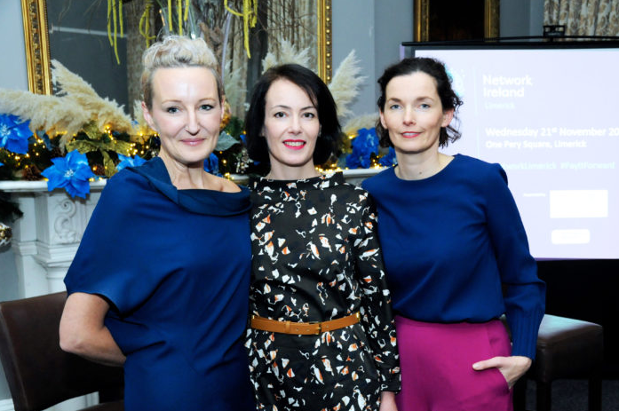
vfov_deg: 31.1
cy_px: 225
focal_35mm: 43
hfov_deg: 45.4
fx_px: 738
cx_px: 339
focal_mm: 26
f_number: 5.6
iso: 1250
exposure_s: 1/80
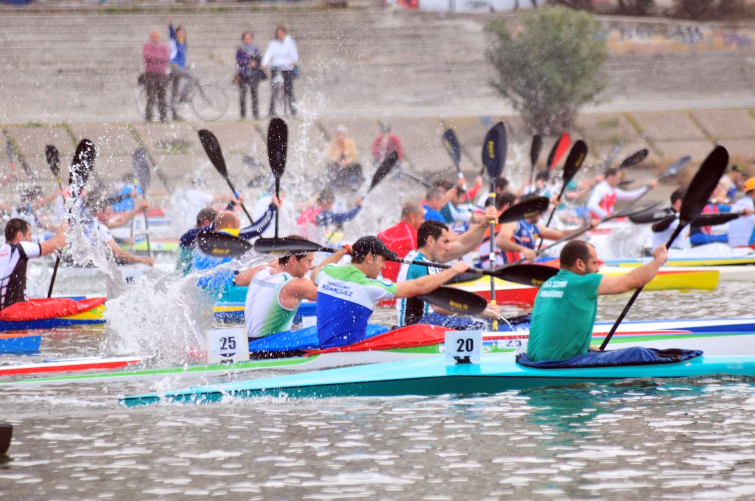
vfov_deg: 3.4
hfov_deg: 5.1
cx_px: 378
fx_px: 8483
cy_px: 250
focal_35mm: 405
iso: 200
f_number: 6.3
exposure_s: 1/400
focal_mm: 270
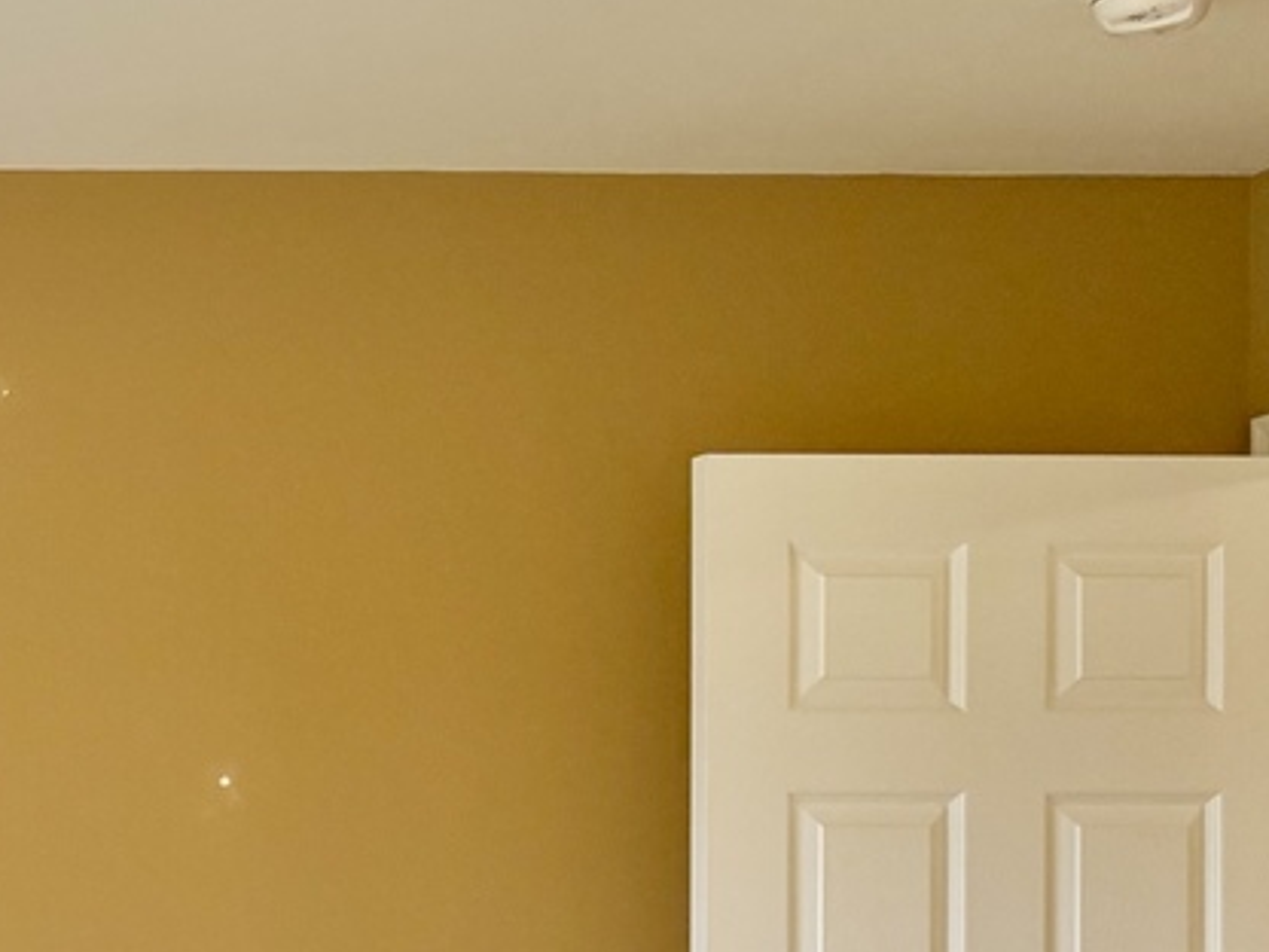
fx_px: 3043
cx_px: -775
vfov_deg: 17.3
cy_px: 989
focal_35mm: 83
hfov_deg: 19.6
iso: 125
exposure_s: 1/240
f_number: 1.78
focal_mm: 6.76
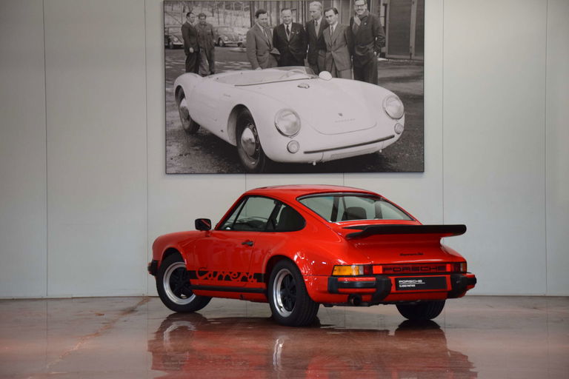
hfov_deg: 19.5
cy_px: 190
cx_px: 284
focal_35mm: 105
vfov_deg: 13.0
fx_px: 1659
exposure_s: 1/60
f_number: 5.3
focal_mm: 70
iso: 1400
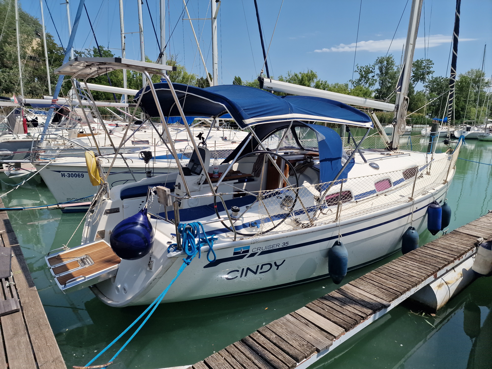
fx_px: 327
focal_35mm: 23
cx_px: 246
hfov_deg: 73.9
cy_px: 184
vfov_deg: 58.9
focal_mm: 6.4
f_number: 1.8
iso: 50
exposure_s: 1/2120
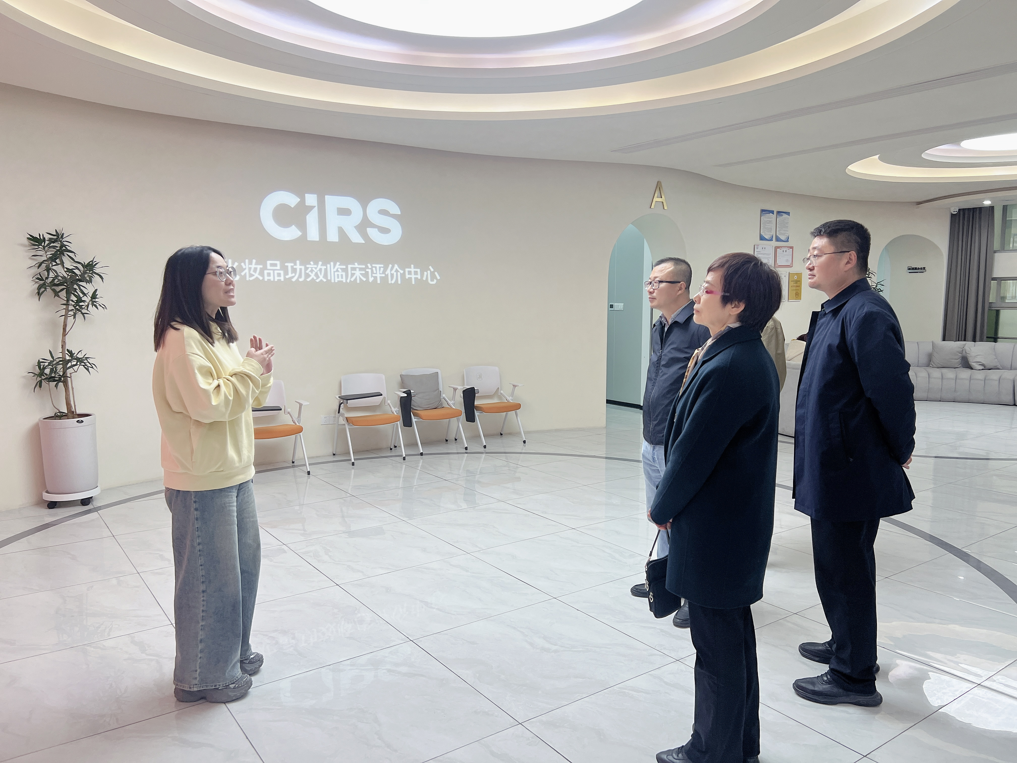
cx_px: 508
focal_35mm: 26
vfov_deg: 53.1
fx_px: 764
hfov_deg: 67.3
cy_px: 382
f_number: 1.5
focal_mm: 5.7
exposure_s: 1/100
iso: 64
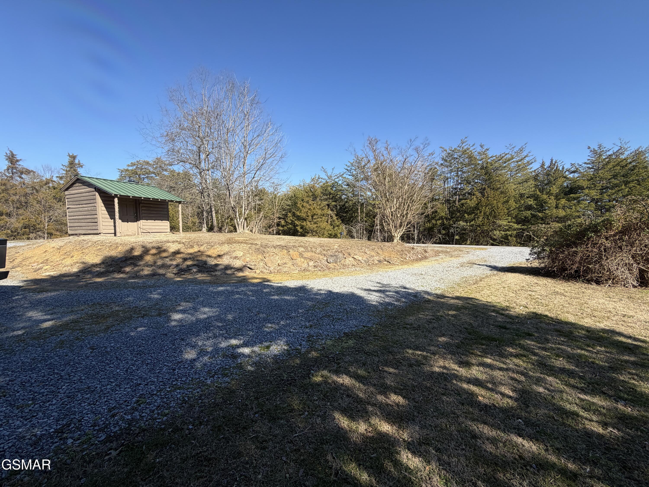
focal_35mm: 14
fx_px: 262
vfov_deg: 85.7
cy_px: 244
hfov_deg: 102.1
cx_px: 324
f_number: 2.2
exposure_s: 1/770
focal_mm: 2.22
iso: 40
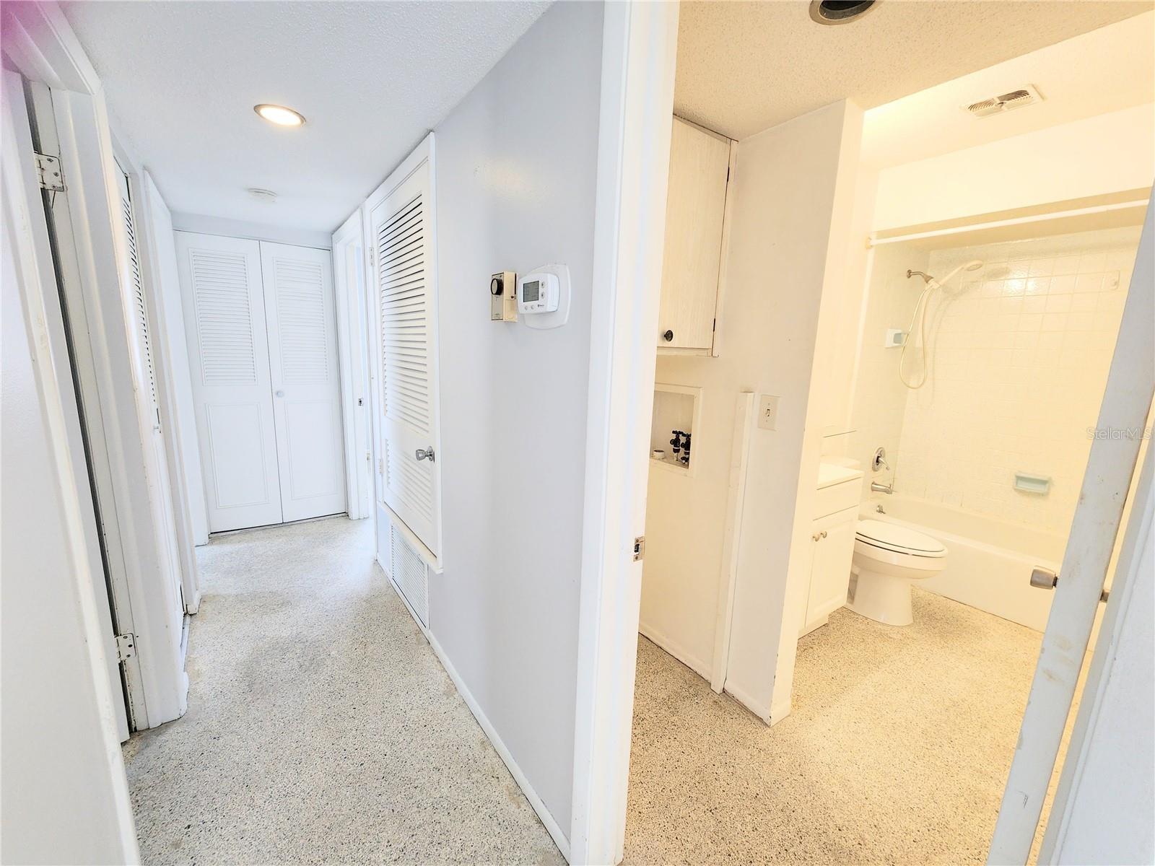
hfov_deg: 106.2
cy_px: 433
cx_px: 578
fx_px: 434
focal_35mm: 13
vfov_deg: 89.9
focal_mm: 2.2
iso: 160
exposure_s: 1/60
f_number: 2.2
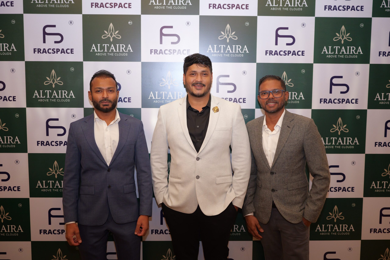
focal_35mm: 35
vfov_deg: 37.9
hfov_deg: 54.4
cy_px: 130
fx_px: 379
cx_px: 195
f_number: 1.8
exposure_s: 1/200
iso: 2000
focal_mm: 35
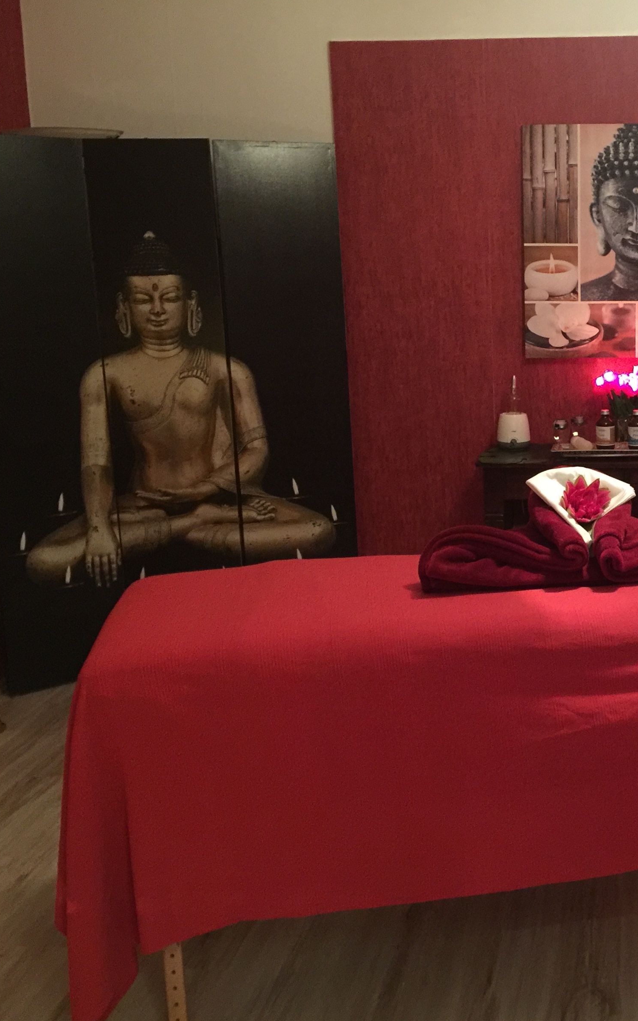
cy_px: 520
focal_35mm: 42
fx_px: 1169
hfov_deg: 29.1
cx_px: 596
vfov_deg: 47.2
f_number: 2.2
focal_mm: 4.15
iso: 160
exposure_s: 1/4
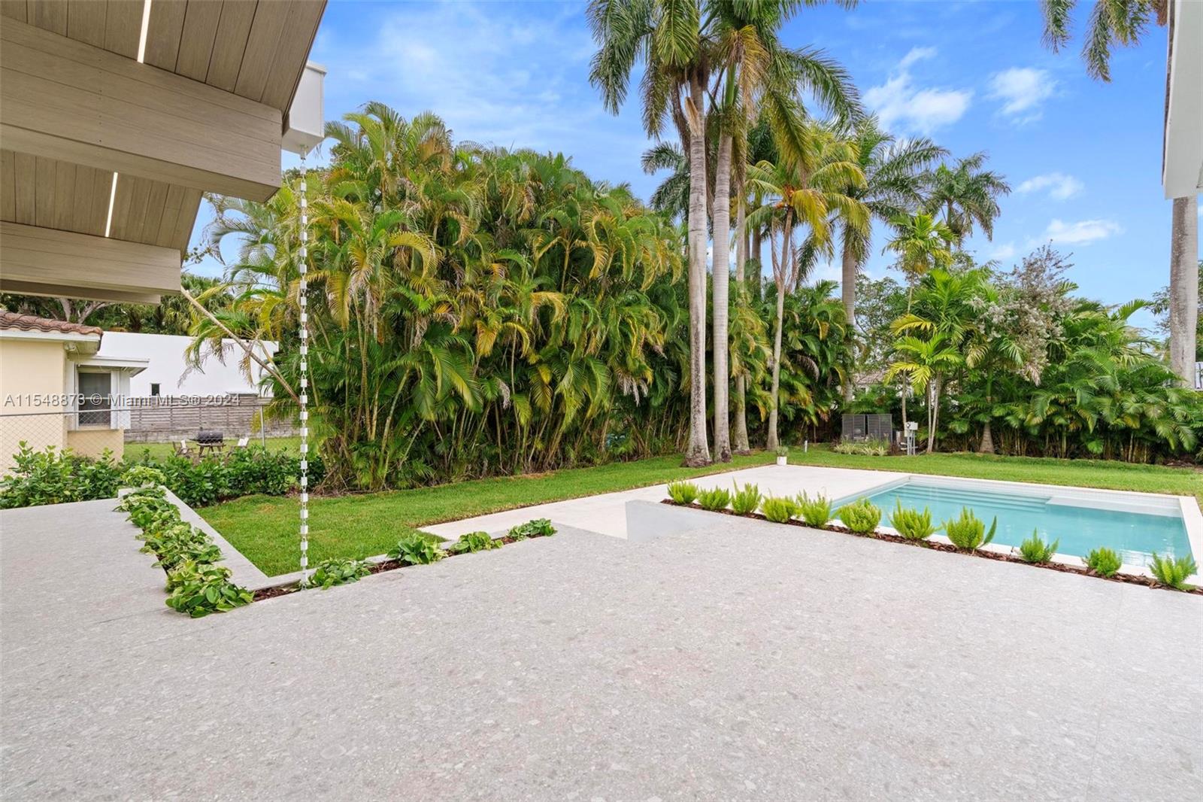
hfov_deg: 96.7
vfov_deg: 73.7
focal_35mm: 16
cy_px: 401
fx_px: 535
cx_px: 602
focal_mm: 16
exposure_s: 1/60
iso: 200
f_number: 9
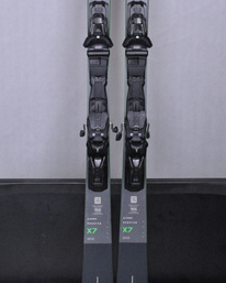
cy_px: 46
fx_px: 534
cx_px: 117
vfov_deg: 28.7
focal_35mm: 64
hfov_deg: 23.9
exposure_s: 1/125
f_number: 8
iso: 3200
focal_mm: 26
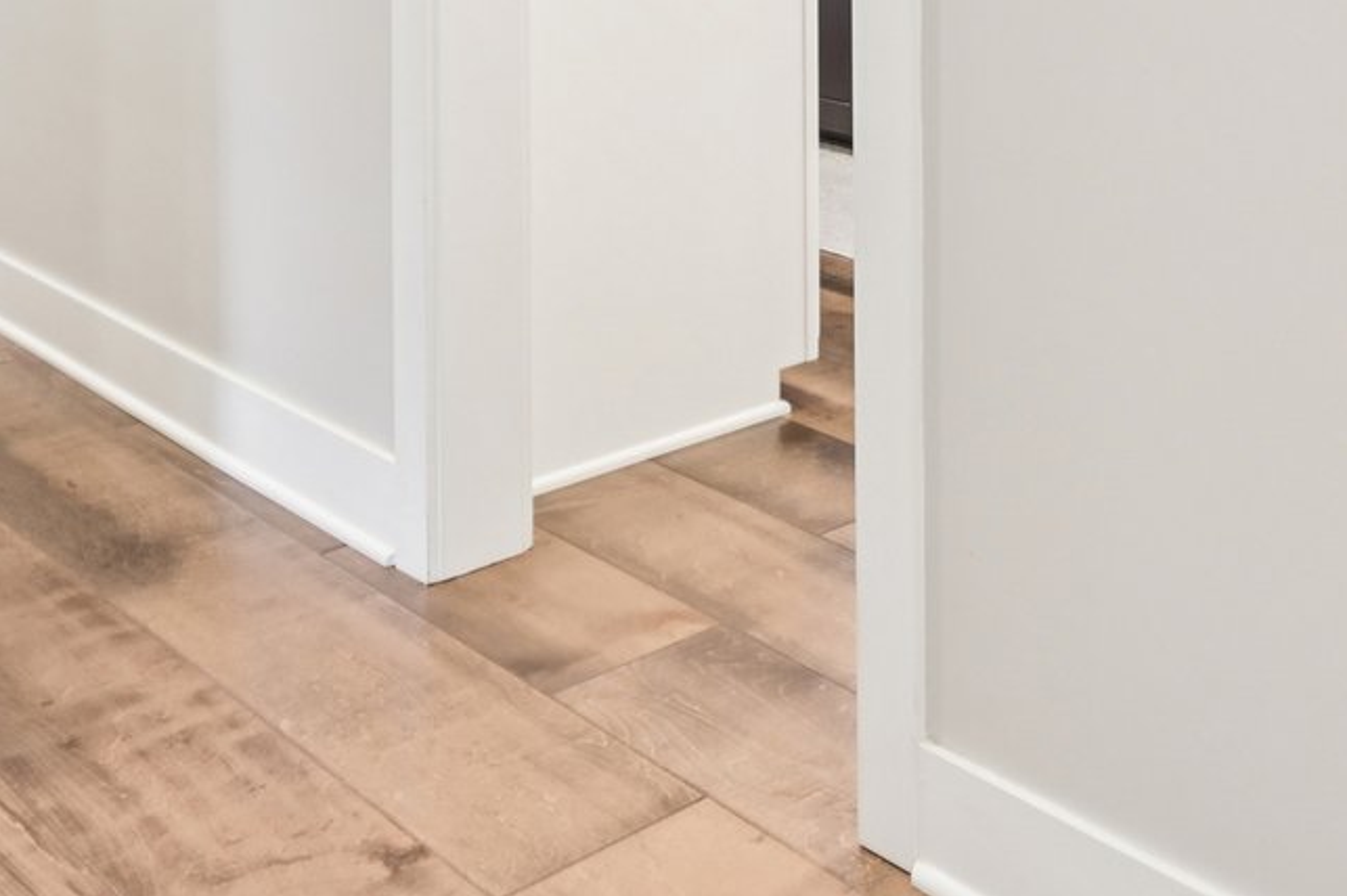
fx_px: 1907
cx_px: 1339
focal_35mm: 51
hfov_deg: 35.3
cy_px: -317
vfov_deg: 23.0
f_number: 8
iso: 400
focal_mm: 16
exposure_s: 1/5
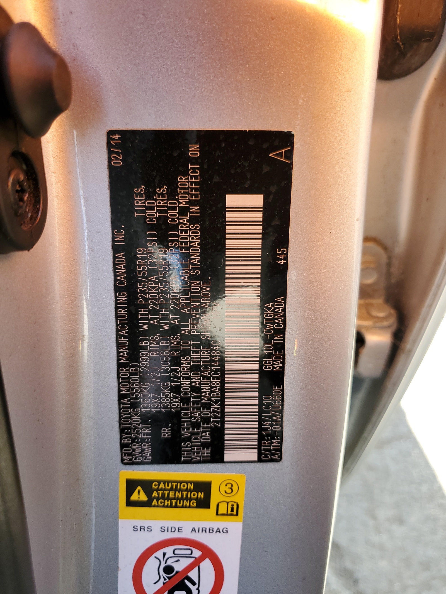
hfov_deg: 53.1
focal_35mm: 26
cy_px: 297
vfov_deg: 67.3
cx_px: 223
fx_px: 447
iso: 54
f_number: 1.5
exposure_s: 1/120
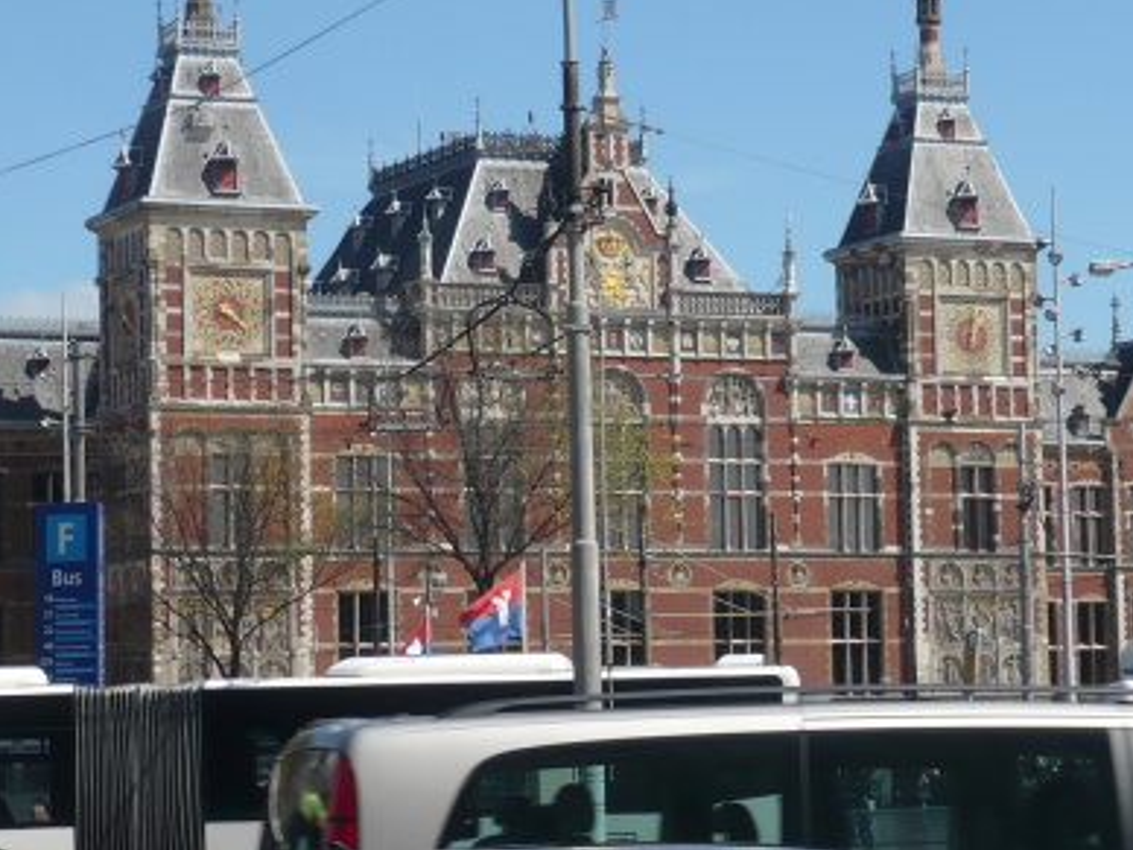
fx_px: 4255
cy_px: 372
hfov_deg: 15.2
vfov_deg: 11.4
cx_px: 625
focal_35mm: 130
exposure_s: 1/160
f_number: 11
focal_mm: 12.2
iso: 100
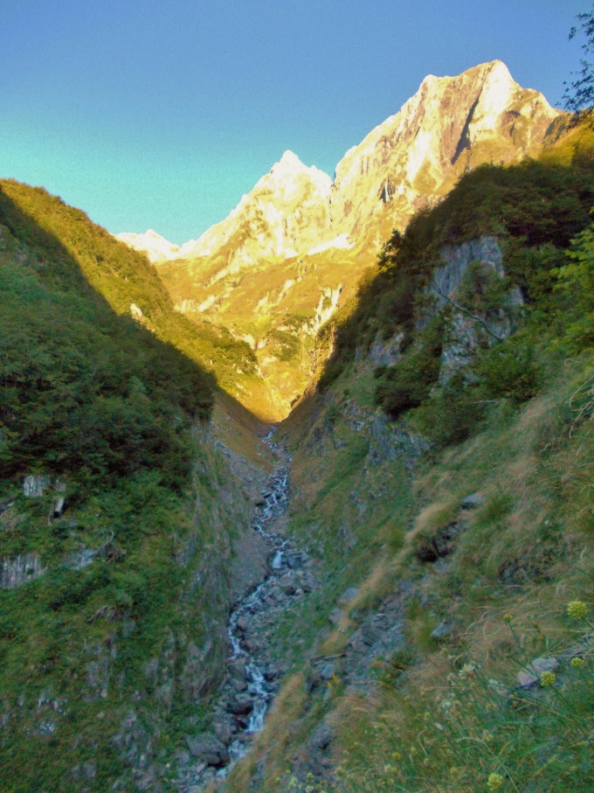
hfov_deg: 49.7
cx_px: 297
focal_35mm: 28
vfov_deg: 63.5
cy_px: 396
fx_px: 641
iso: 125
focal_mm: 4
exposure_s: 1/250
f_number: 2.7
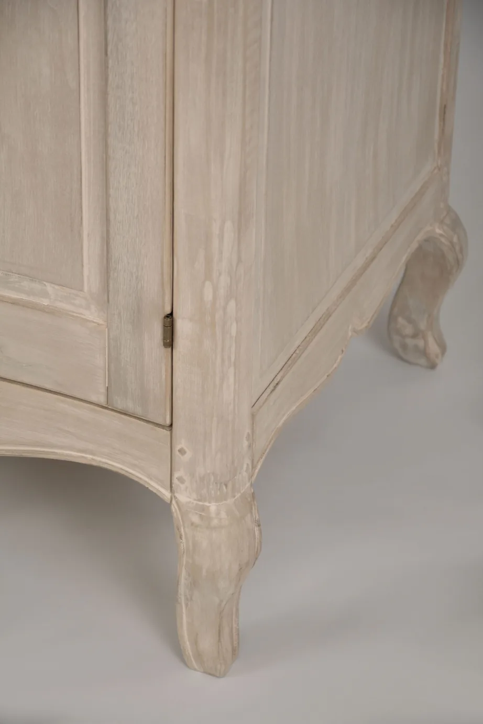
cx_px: 242
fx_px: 2566
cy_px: 362
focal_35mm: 128
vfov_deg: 16.1
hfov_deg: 10.8
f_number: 5.6
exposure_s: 1/200
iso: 500
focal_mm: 85
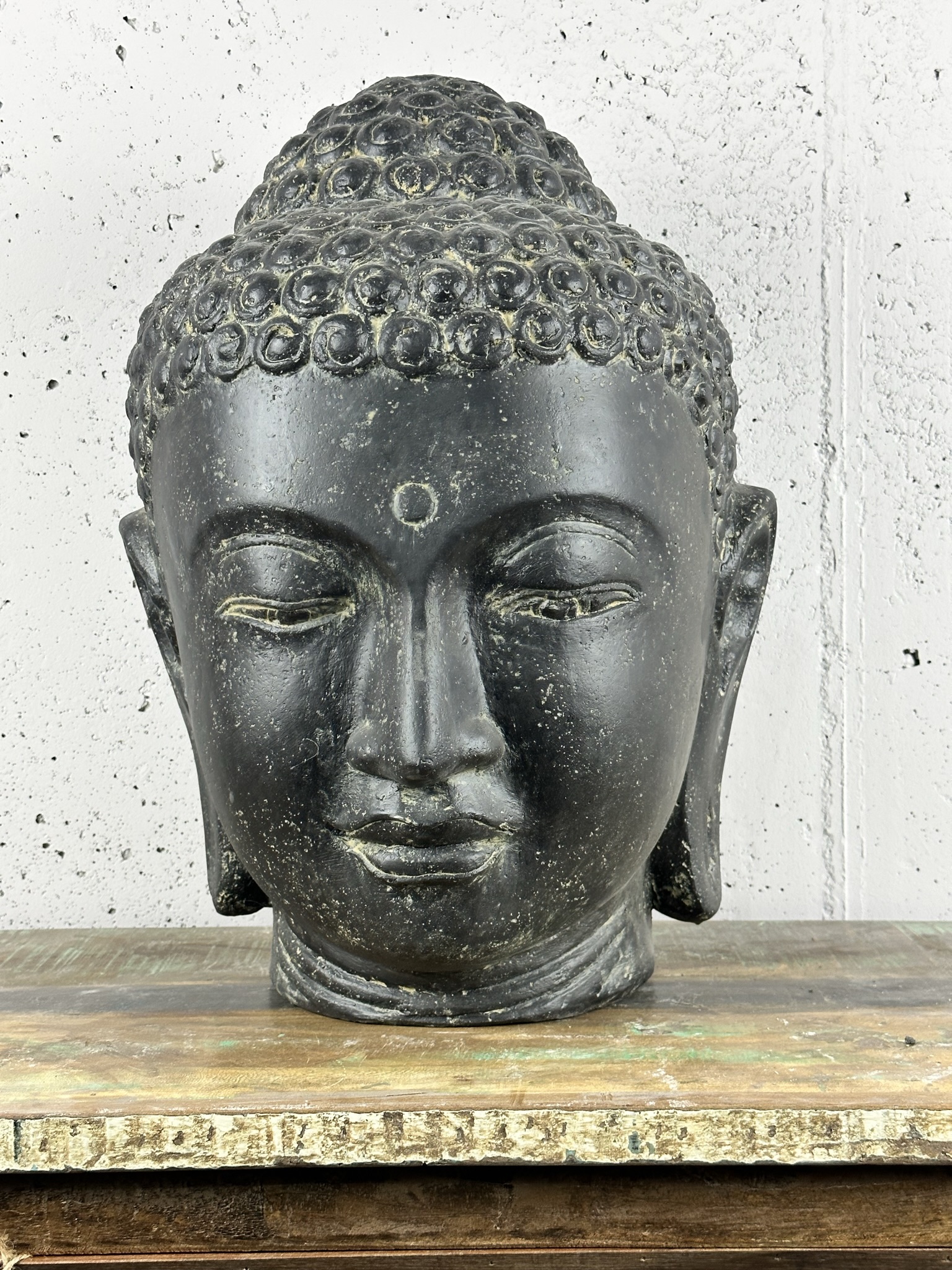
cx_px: 476
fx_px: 1760
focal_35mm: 48
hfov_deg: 30.3
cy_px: 635
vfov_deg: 39.7
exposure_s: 1/50
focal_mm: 6.86
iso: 100
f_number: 1.78
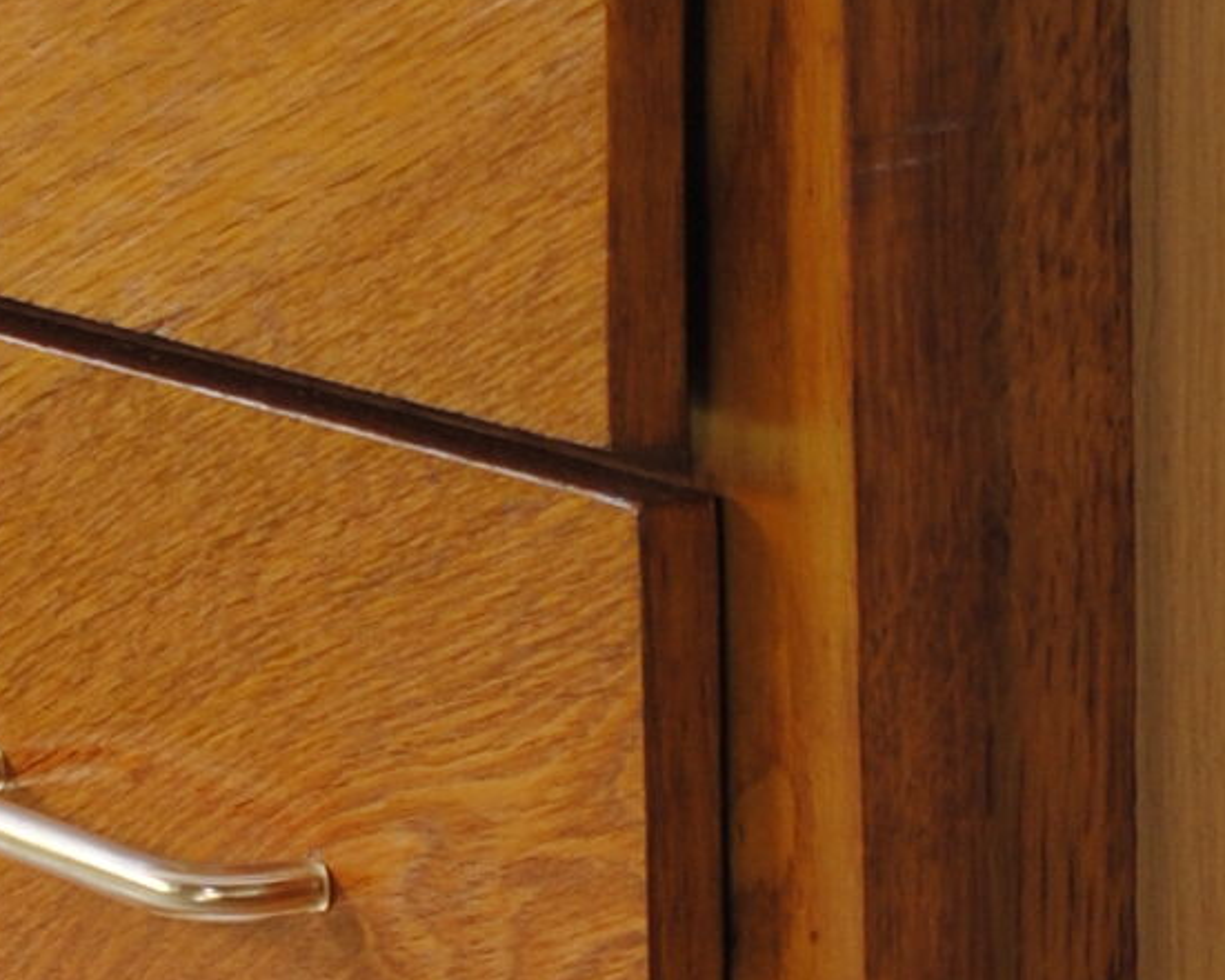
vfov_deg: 7.0
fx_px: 7905
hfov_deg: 8.9
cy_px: 1287
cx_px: 716
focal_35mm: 218
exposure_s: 1/80
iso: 100
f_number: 3.8
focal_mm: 22
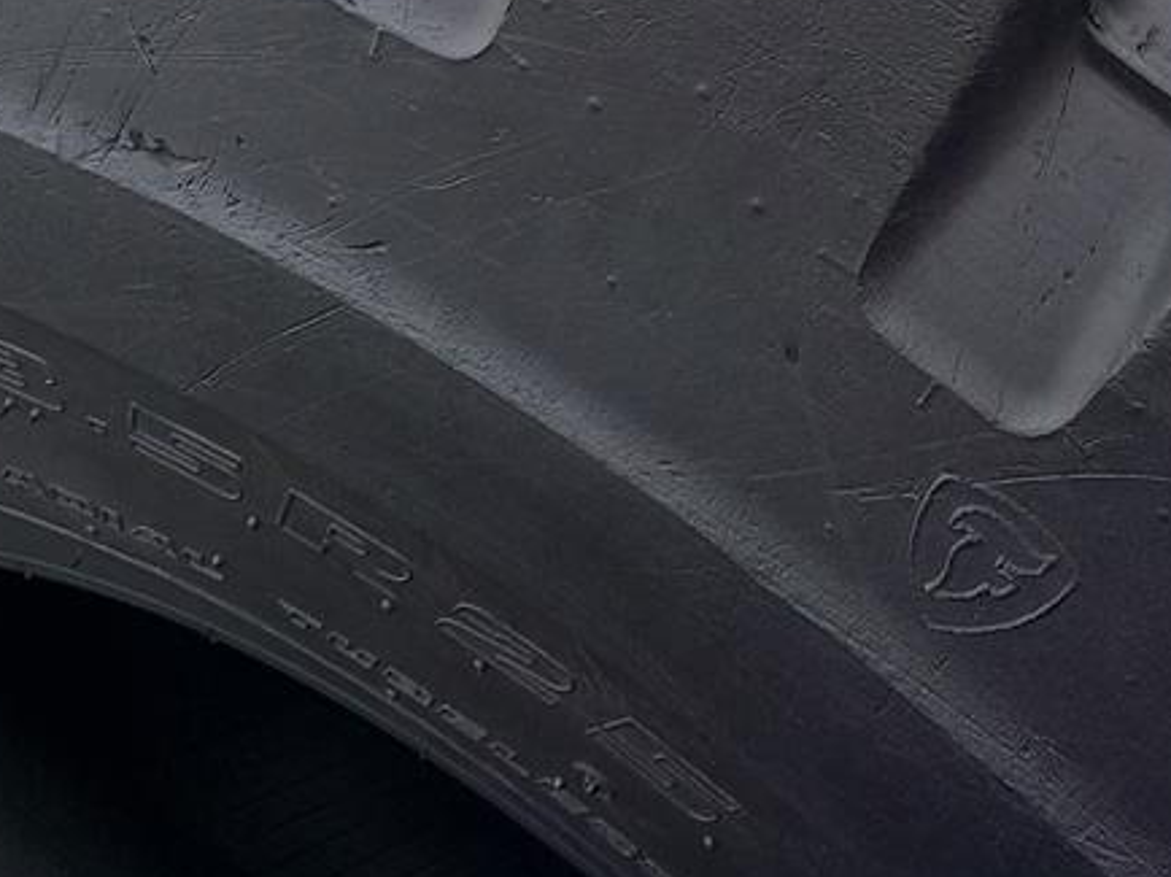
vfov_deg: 23.1
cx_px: 909
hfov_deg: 32.0
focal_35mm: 59
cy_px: -127
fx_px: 1995
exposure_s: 1/100
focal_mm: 4.65
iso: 64
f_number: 1.8
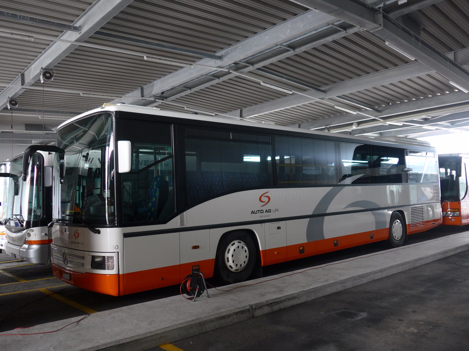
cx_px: 234
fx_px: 393
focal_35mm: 29
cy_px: 176
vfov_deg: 48.2
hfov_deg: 61.7
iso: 400
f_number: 2
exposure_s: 1/20
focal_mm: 6
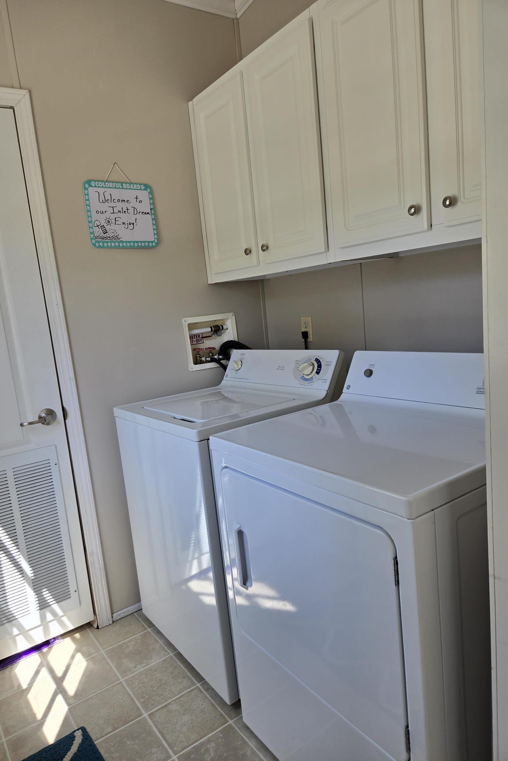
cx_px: 244
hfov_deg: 53.1
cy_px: 380
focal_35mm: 24
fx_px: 508
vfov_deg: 73.7
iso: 25
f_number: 1.8
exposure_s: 1/144
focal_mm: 5.4
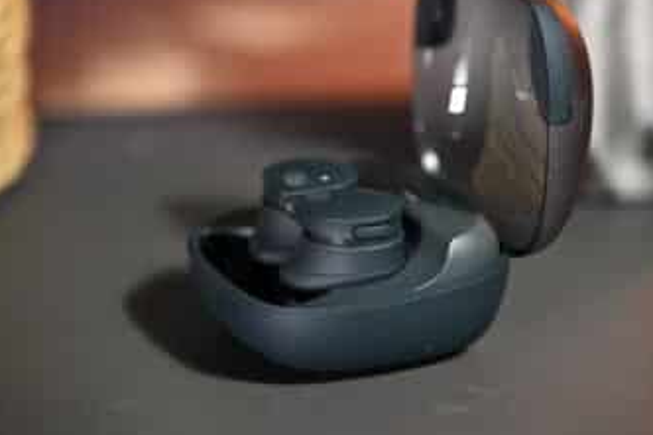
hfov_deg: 14.6
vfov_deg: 9.7
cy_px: 199
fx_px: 2556
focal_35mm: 141
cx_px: 364
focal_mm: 120
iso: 500
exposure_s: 1/125
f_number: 4
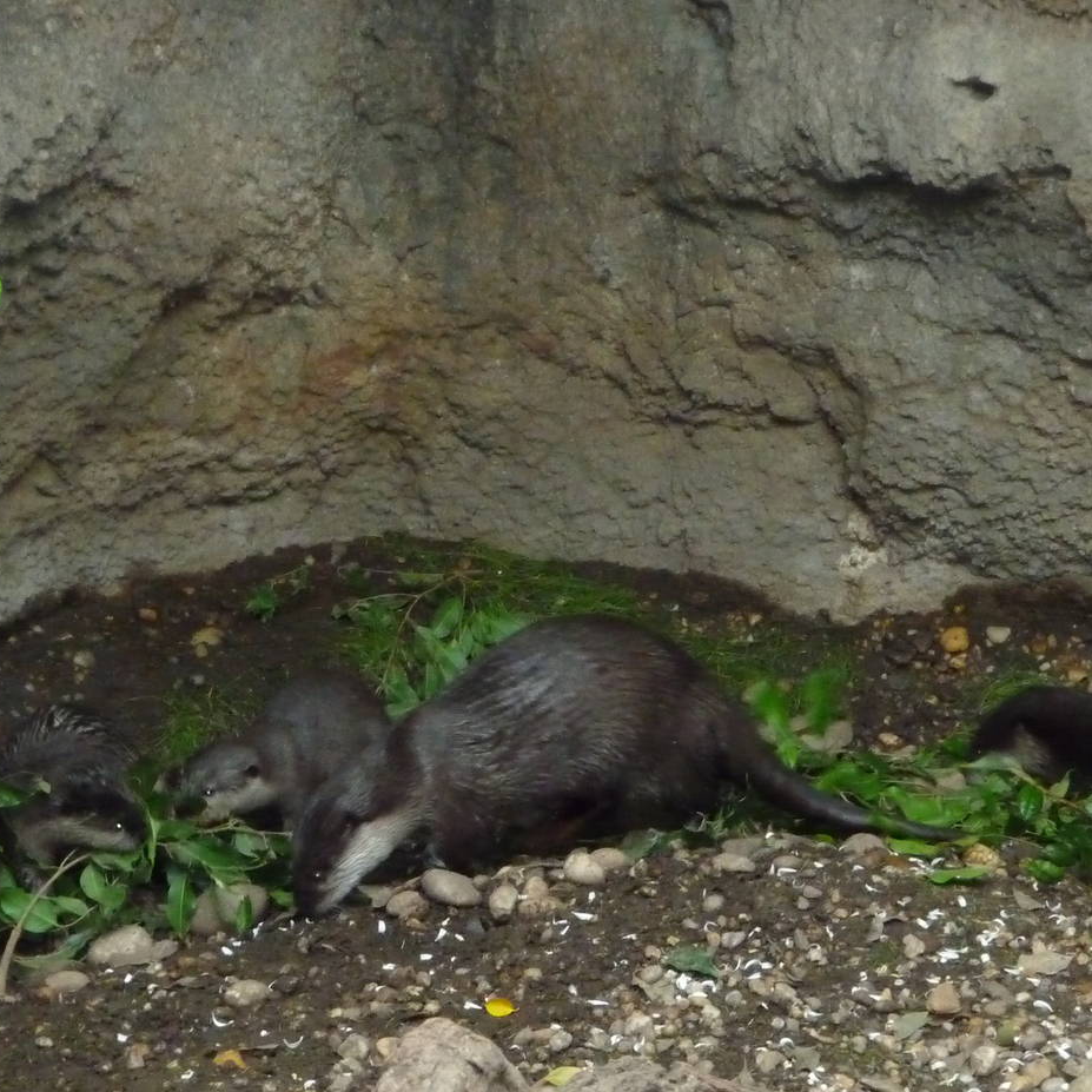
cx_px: 548
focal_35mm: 241
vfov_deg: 7.3
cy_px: 697
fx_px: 8601
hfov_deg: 7.3
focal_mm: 27.1
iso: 800
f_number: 4.8
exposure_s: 1/50
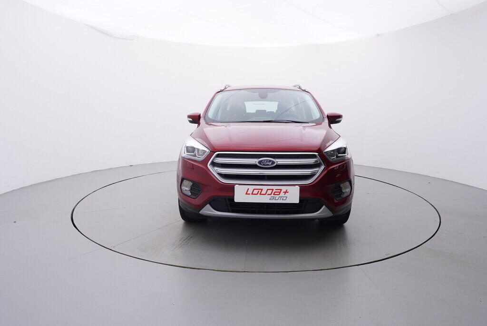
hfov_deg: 77.3
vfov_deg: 56.2
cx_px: 244
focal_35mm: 22
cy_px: 163
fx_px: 305
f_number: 5
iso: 200
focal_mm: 15
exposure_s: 1/80
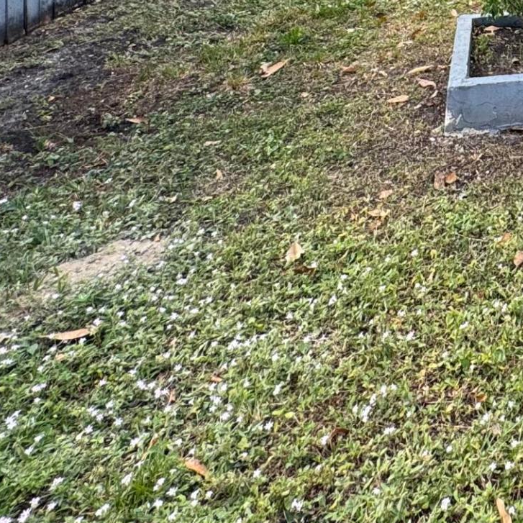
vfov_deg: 27.9
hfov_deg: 28.0
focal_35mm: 49
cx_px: 700
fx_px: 838
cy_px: -179
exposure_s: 1/172
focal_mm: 2.22
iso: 40
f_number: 2.2
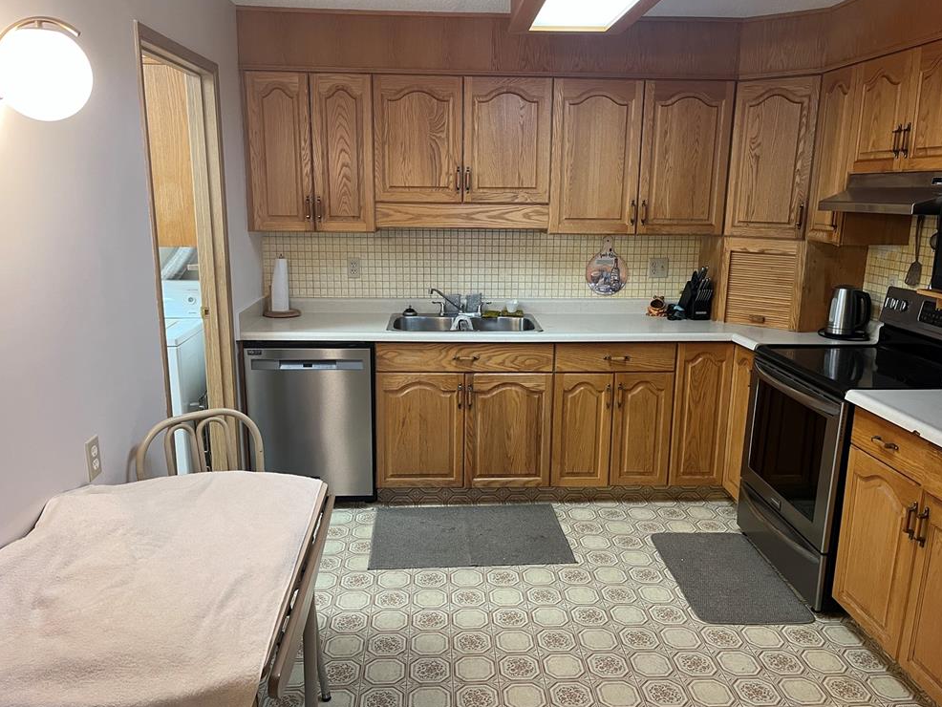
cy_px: 359
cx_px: 473
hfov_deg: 65.3
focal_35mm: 27
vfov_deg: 51.4
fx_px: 735
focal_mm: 5.1
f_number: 1.6
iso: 250
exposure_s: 1/60
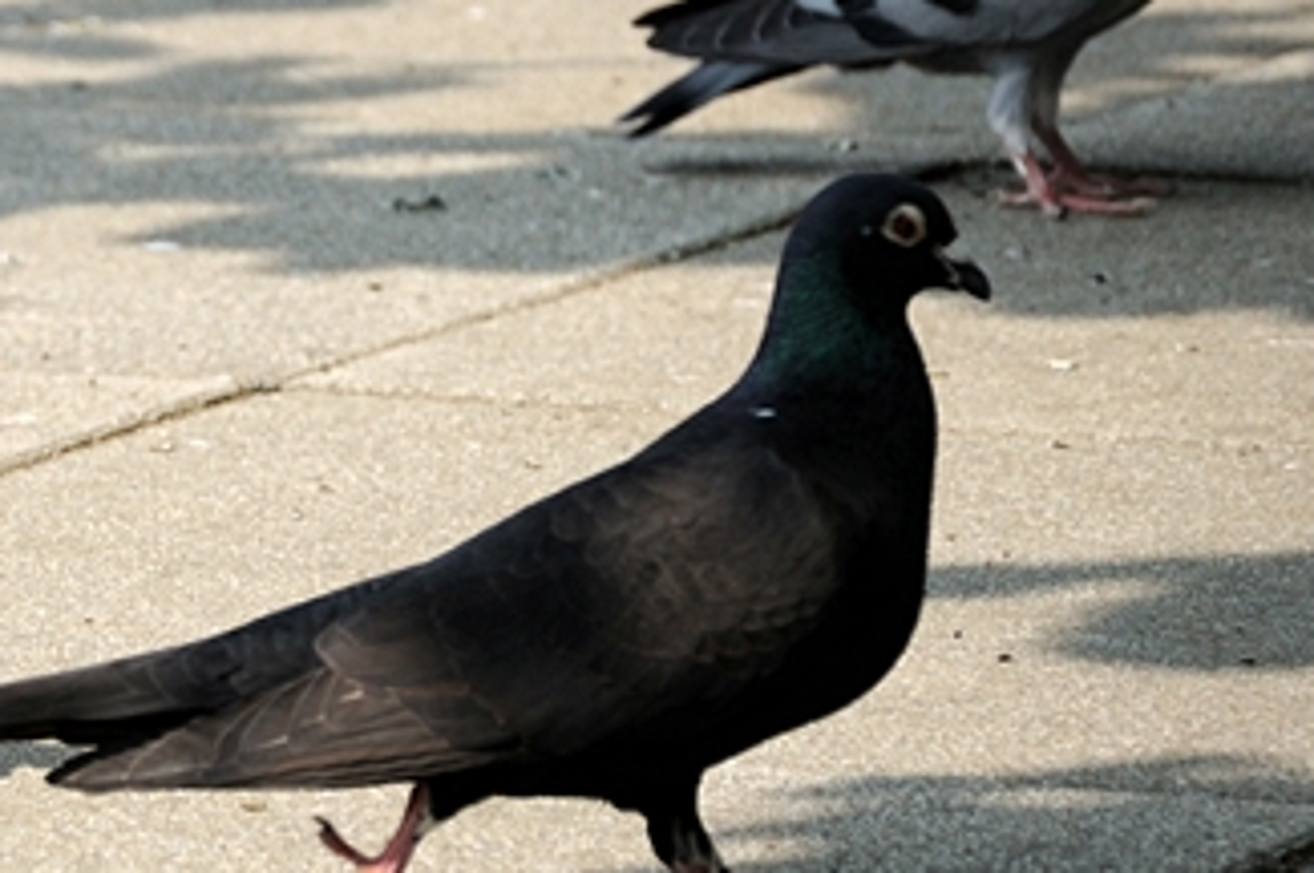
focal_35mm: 436
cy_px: 408
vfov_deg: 3.1
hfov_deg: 4.7
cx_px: -16
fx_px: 15912
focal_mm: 105
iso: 200
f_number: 5.6
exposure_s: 1/800
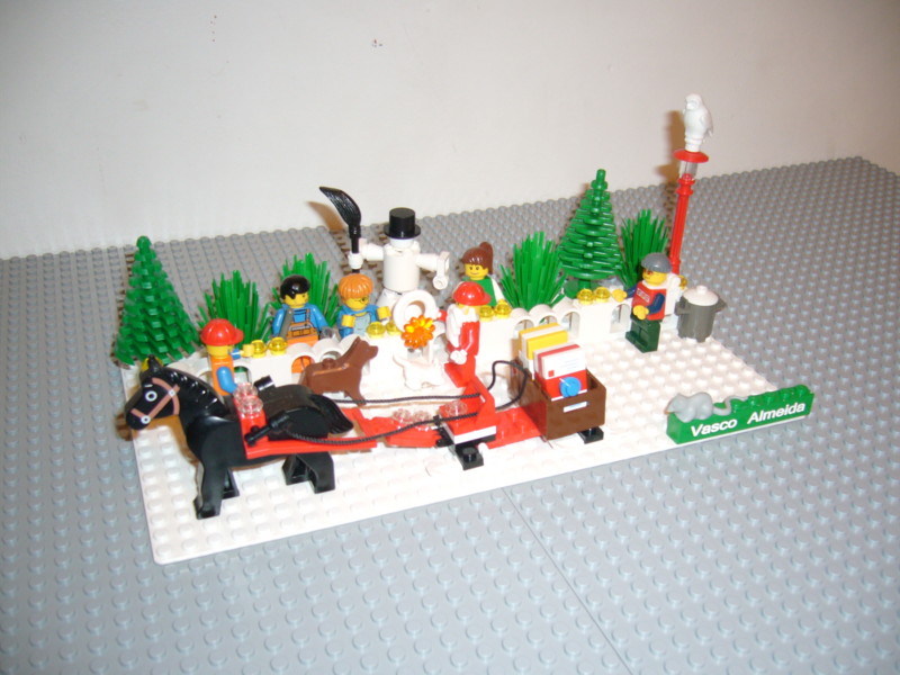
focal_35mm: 35
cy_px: 338
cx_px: 450
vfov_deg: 40.7
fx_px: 910
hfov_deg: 52.6
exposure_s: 1/8
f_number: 2.8
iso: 100
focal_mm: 5.8
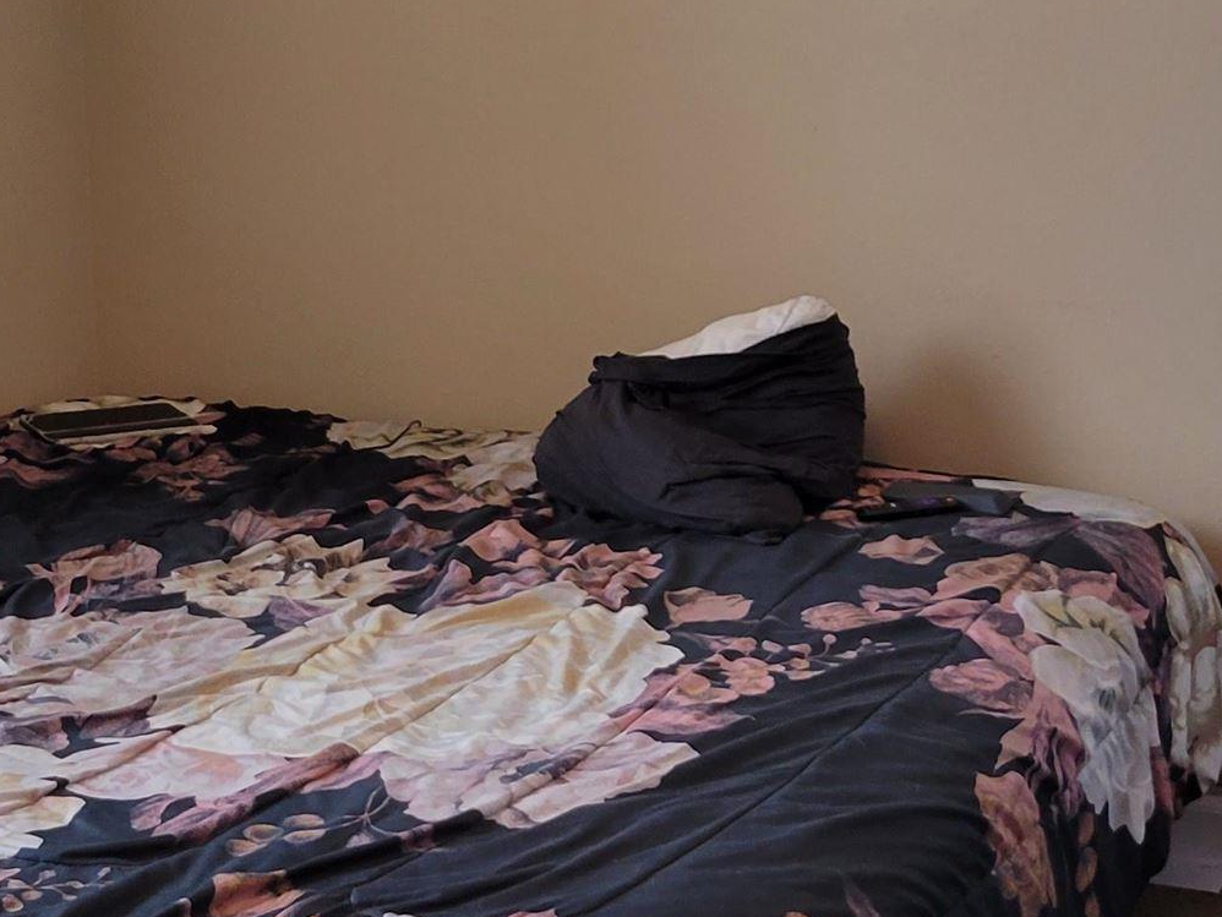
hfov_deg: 24.4
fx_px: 2825
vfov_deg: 18.3
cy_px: 209
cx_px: 635
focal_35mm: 80
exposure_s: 1/60
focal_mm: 5.4
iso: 125
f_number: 1.8
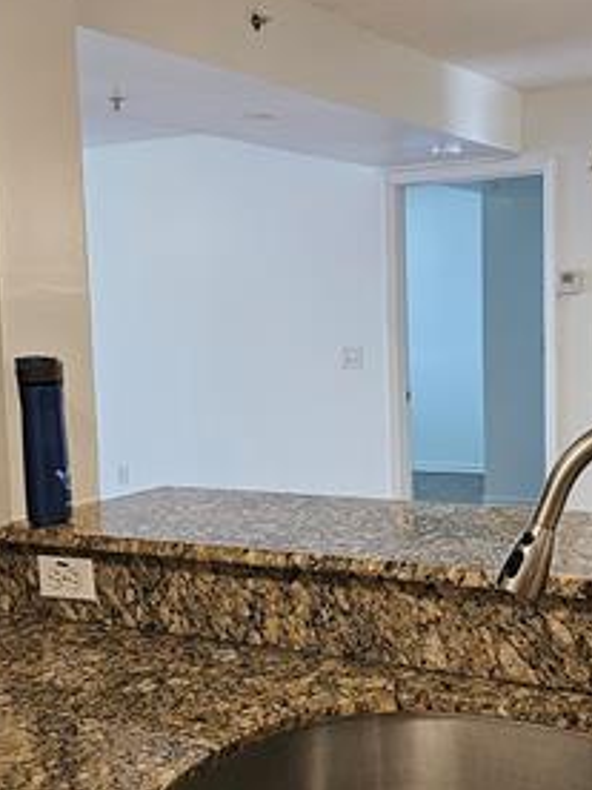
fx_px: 1140
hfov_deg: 29.1
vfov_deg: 38.2
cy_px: 426
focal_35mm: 50
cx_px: 337
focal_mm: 6.3
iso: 250
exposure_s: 1/120
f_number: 1.7
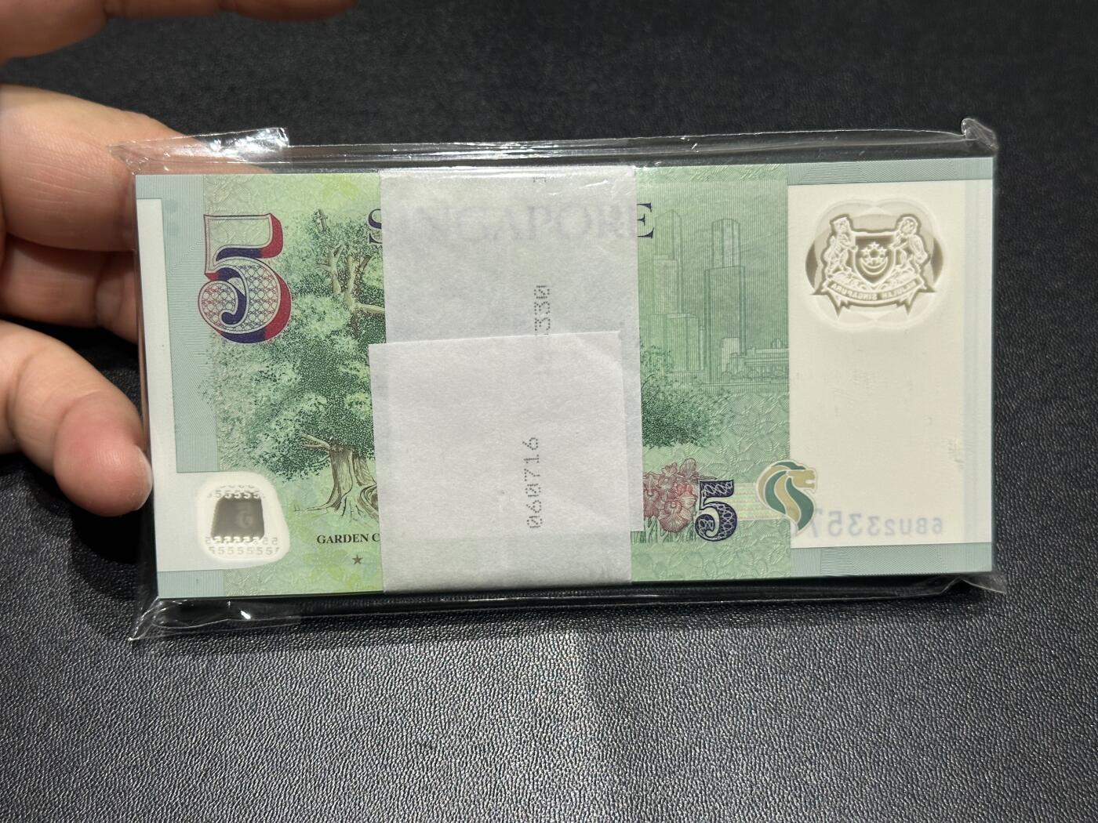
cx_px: 549
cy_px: 412
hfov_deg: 39.7
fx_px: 1523
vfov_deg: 30.3
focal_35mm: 48
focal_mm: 6.86
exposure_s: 1/50
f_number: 1.78
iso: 125
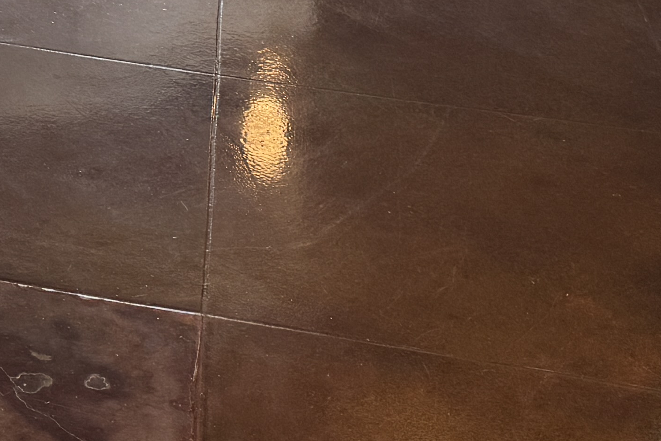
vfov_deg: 11.6
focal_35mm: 101
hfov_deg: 18.4
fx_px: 1854
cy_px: -538
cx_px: -262
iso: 100
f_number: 1.78
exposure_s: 1/120
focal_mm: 6.76
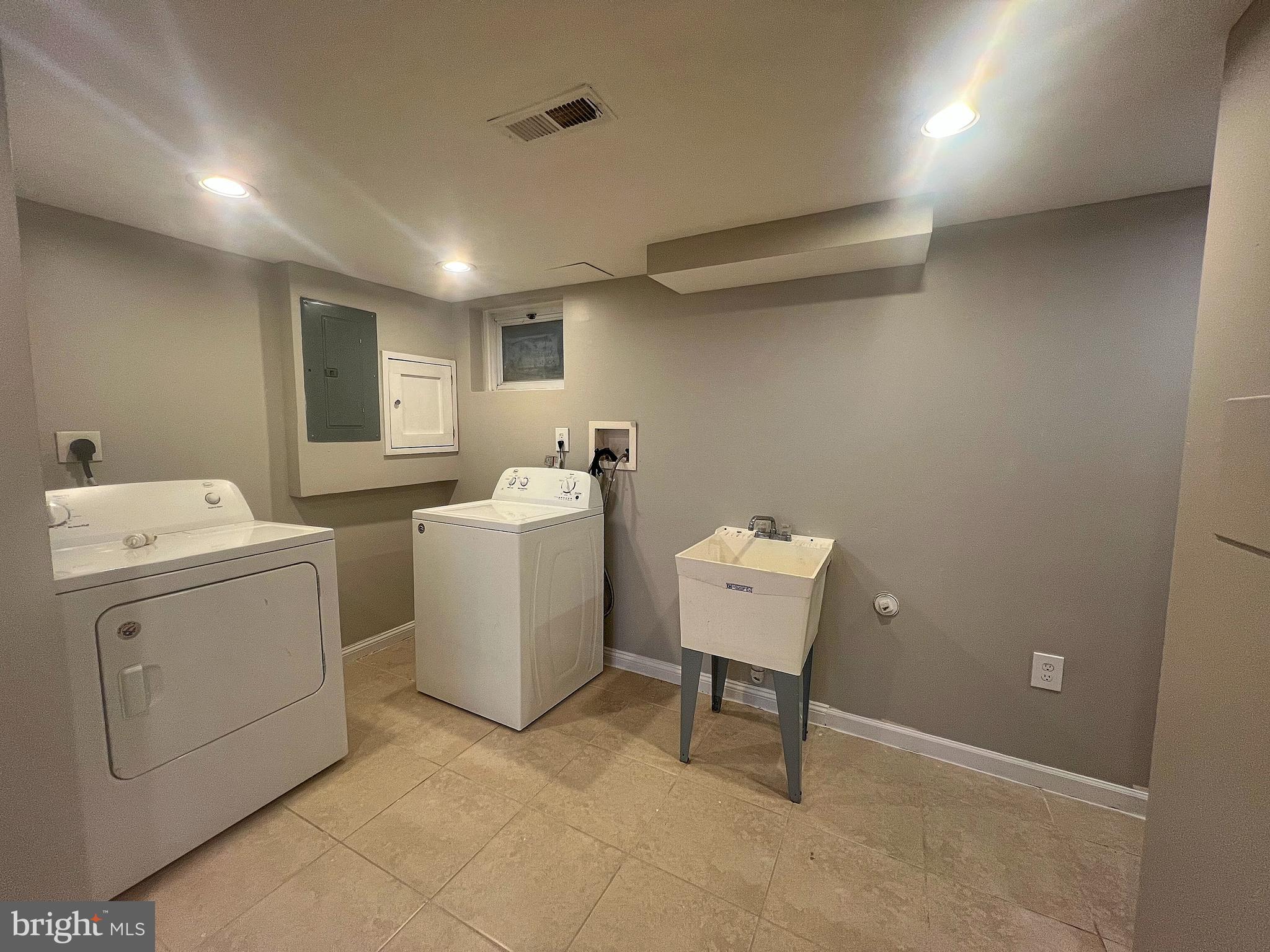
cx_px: 635
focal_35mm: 13
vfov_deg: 89.9
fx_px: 477
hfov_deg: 106.2
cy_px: 476
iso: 100
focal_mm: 1.6
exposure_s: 1/120
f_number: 1.8
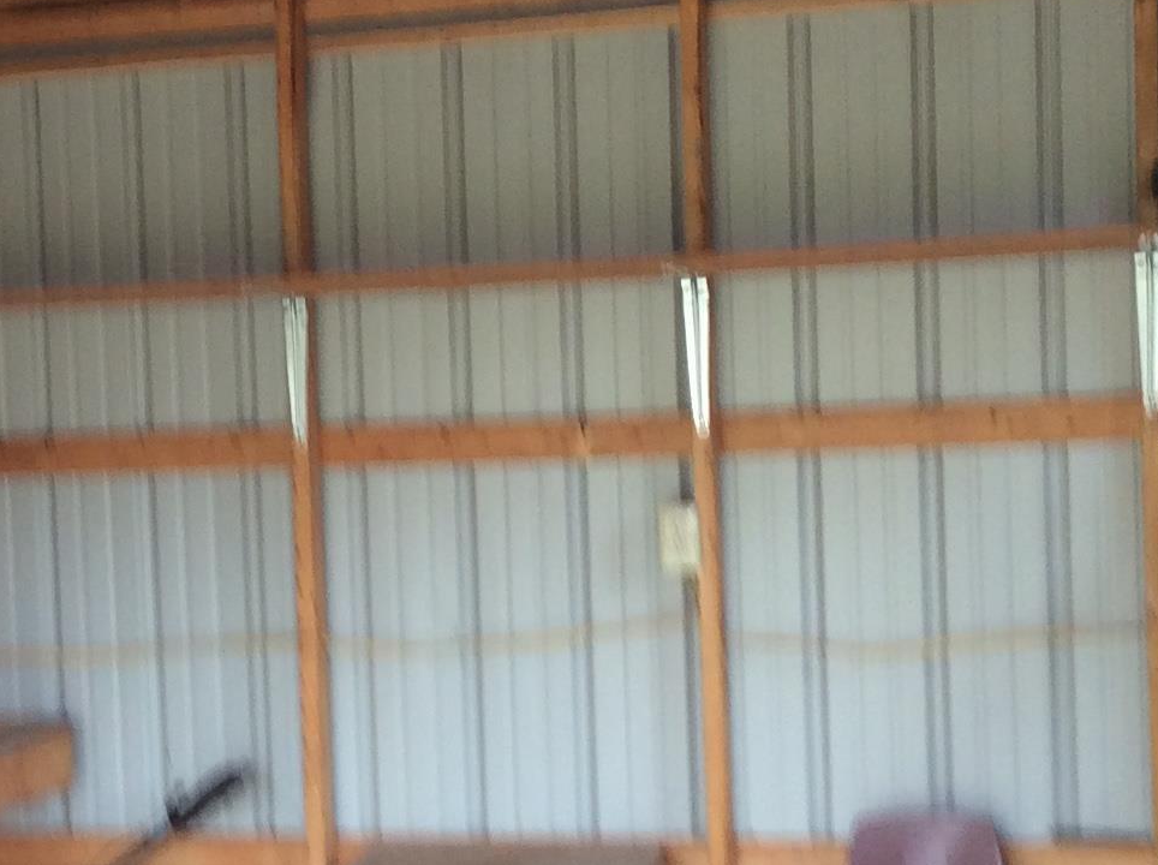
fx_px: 2873
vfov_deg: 17.1
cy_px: 533
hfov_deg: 22.4
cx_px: 205
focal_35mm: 86
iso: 40
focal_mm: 3.3
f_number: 2.4
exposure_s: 1/30
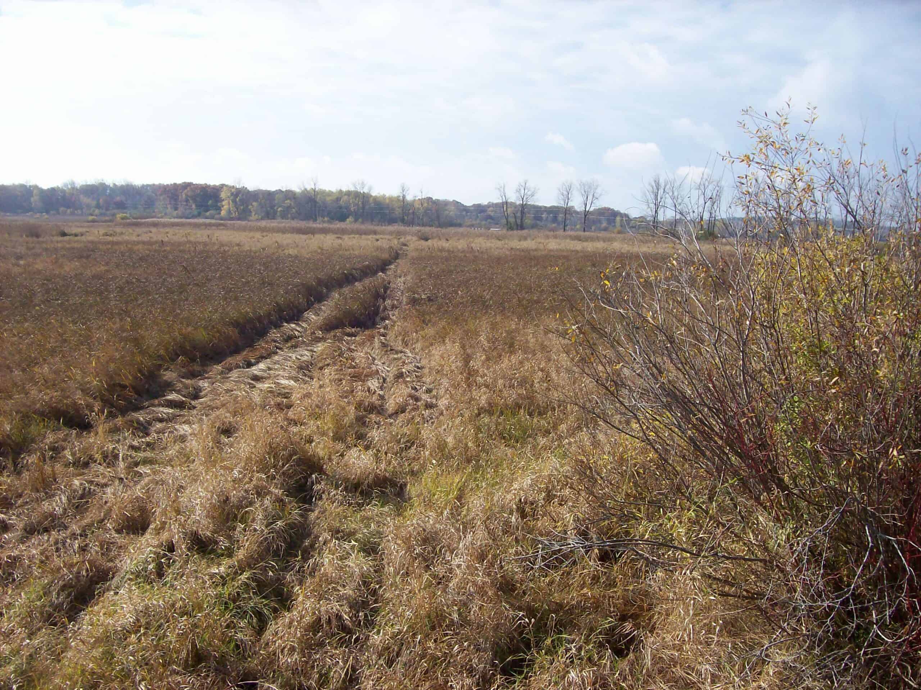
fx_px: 957
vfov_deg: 39.6
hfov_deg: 51.4
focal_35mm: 36
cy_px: 345
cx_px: 460
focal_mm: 6
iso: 80
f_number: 4.8
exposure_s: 1/557
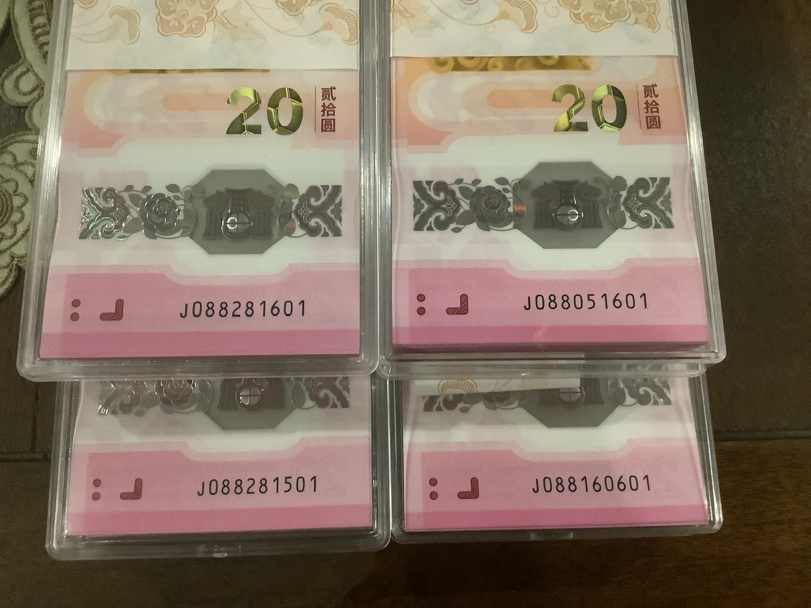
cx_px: 406
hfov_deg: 58.4
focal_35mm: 31
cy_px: 304
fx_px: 726
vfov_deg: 45.4
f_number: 2.4
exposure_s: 1/30
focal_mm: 3.3
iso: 500
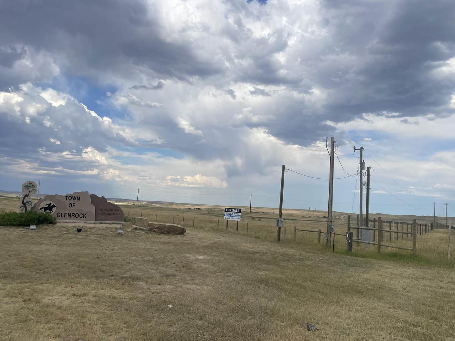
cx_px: 218
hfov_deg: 63.4
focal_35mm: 28
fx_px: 368
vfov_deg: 49.7
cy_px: 177
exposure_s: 1/6897
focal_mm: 4.2
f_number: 1.6
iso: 50
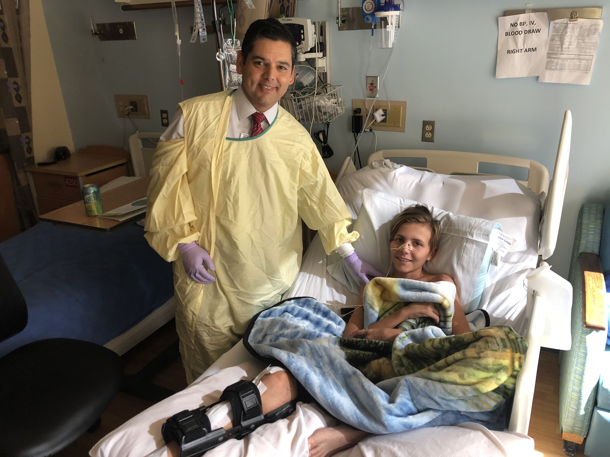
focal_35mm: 28
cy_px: 228
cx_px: 305
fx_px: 493
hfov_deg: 63.4
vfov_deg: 49.7
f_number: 1.8
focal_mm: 3.99
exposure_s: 1/15
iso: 40
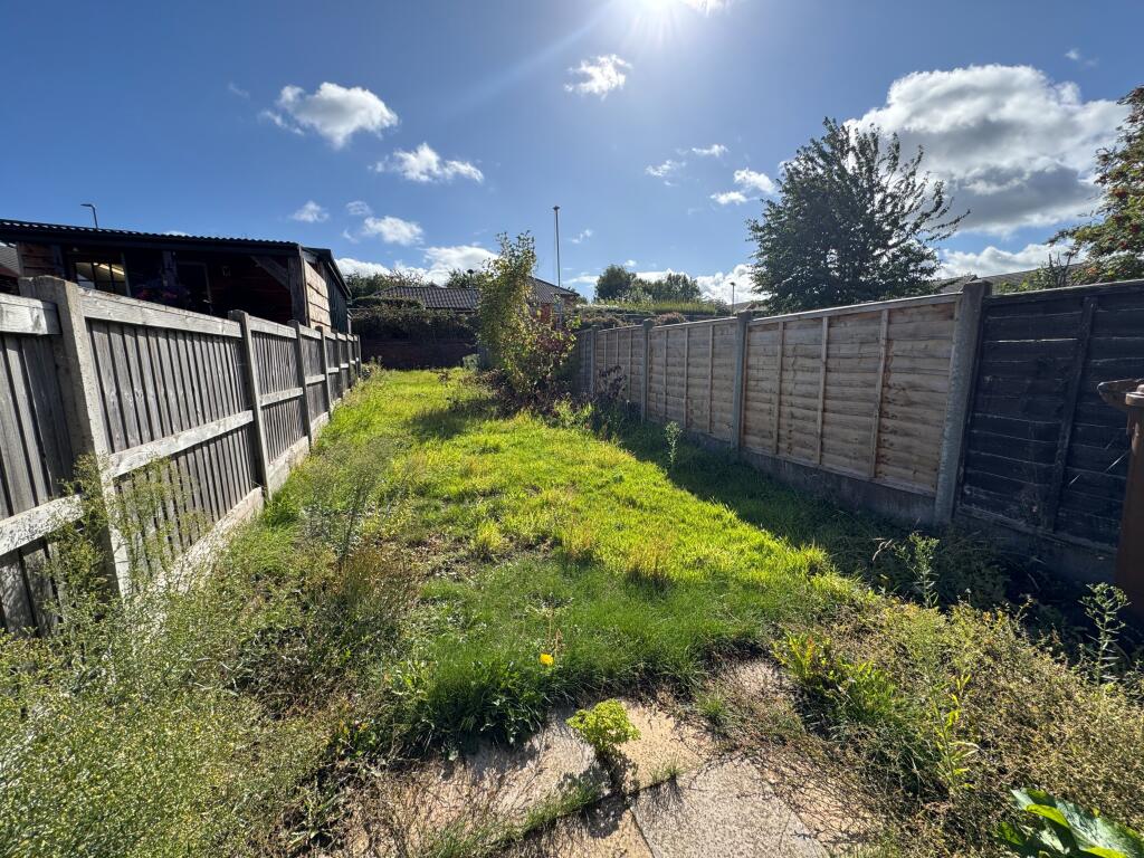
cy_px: 429
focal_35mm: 14
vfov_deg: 85.7
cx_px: 572
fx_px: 463
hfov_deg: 102.1
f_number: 2.2
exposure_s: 1/1048
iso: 50
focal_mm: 2.22
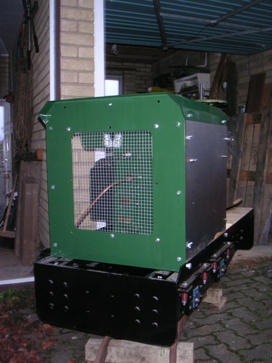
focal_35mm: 38
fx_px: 398
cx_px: 136
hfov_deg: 37.7
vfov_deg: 49.0
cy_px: 182
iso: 160
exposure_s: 1/45
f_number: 2.8
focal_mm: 6
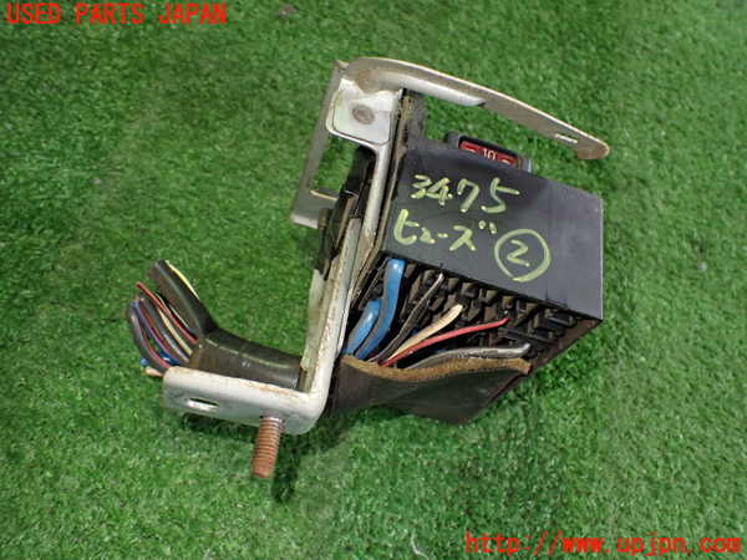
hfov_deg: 60.0
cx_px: 374
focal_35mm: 30
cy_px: 280
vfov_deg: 46.8
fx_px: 647
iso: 800
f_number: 2.3
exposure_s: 1/80
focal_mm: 5.4
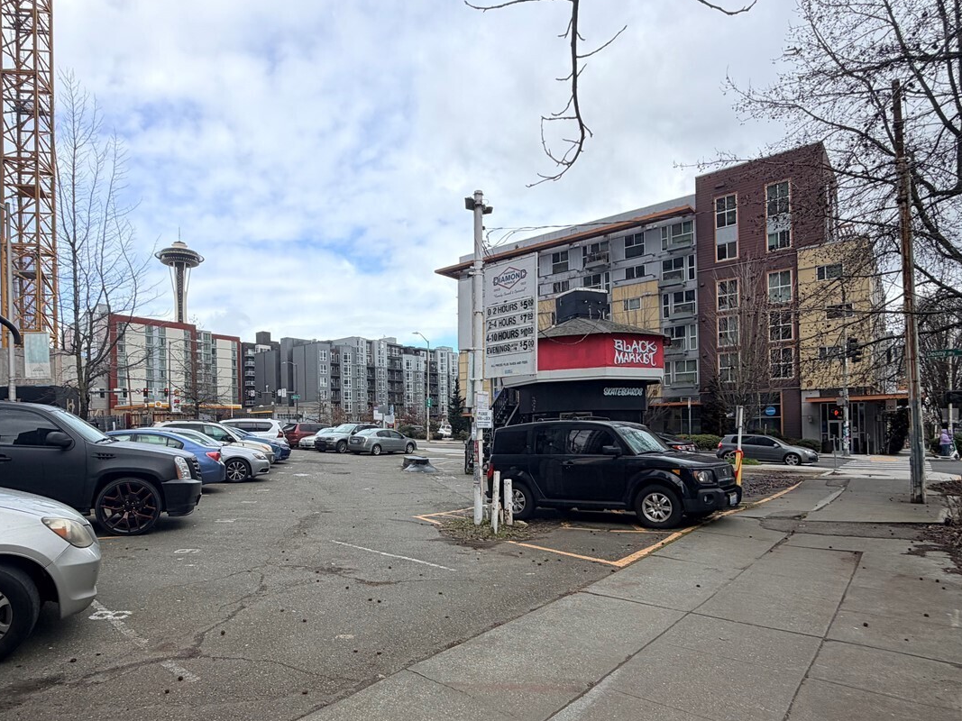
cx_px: 423
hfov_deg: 78.7
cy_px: 429
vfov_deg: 62.9
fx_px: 584
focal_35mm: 21
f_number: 2.2
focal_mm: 2.22
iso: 32
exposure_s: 1/770
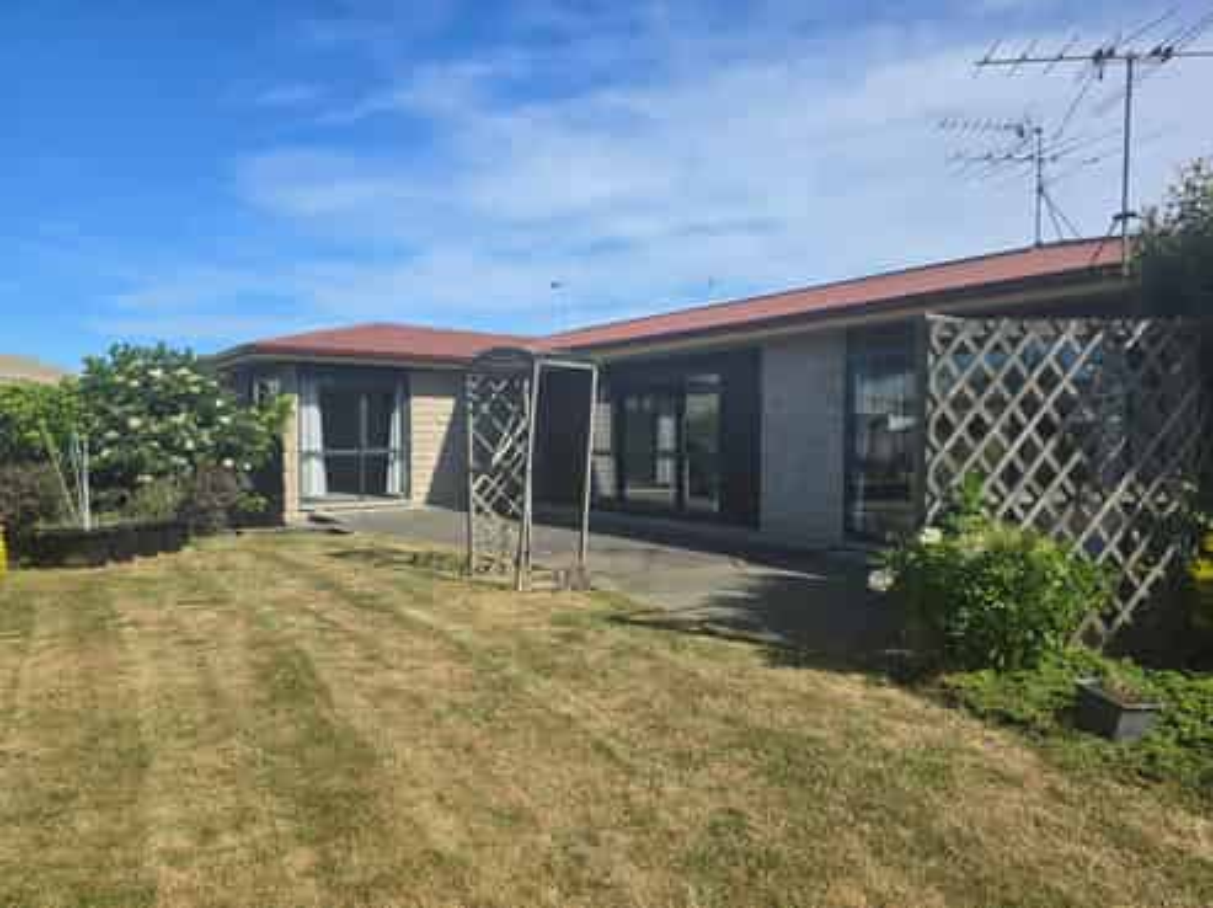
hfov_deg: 74.0
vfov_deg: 58.8
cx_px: 606
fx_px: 805
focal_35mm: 23
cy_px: 454
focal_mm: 6.3
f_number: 1.7
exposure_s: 1/758
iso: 12
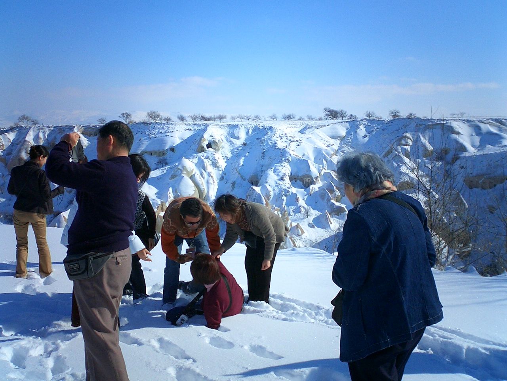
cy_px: 190
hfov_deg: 50.1
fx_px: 542
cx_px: 254
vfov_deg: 38.7
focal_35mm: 37
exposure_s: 1/2000
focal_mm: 5.6
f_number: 3.5
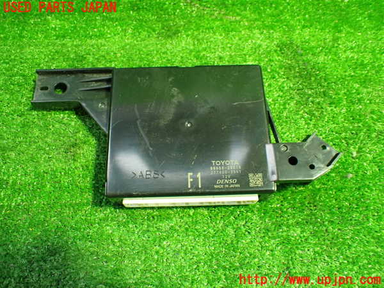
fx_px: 333
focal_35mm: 30
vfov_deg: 46.8
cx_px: 192
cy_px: 144
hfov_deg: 60.0
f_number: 2.3
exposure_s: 1/50
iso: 800
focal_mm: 5.4
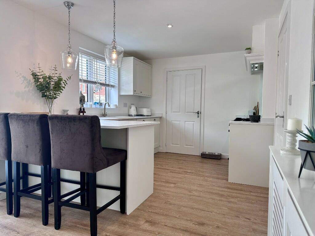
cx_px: 158
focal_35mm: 24
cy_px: 118
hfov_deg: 71.6
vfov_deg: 56.8
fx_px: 218
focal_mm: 6.86
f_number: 1.78
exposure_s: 1/121
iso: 64
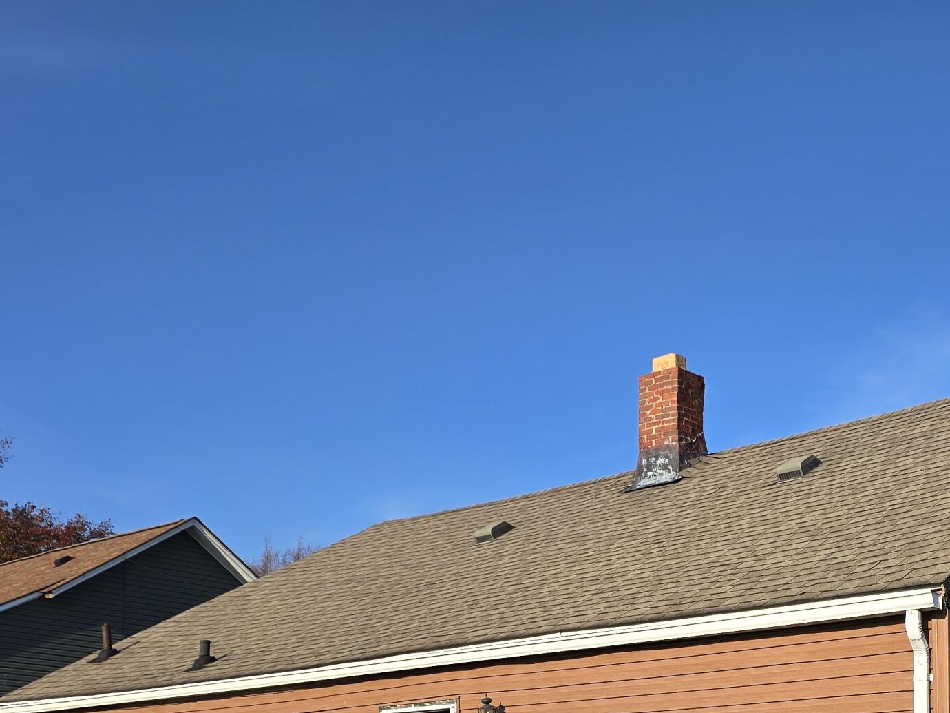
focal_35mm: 50
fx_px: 1372
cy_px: 730
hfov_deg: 36.9
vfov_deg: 27.3
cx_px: 761
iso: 12
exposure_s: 1/845
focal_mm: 6.3
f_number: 1.7
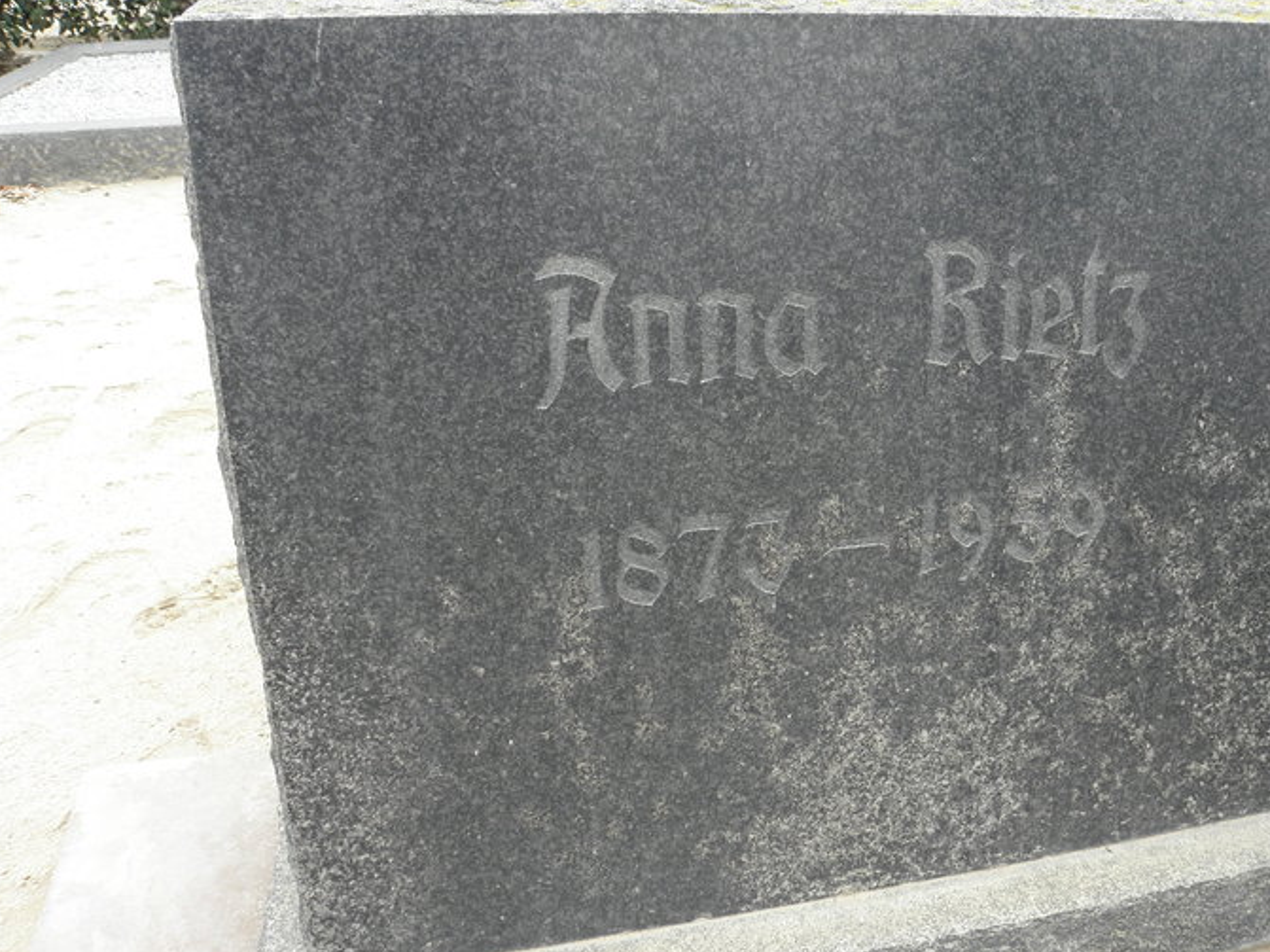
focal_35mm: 31
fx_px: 1137
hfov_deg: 58.1
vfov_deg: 45.4
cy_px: 464
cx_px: 727
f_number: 4.5
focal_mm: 4.6
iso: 64
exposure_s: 1/50
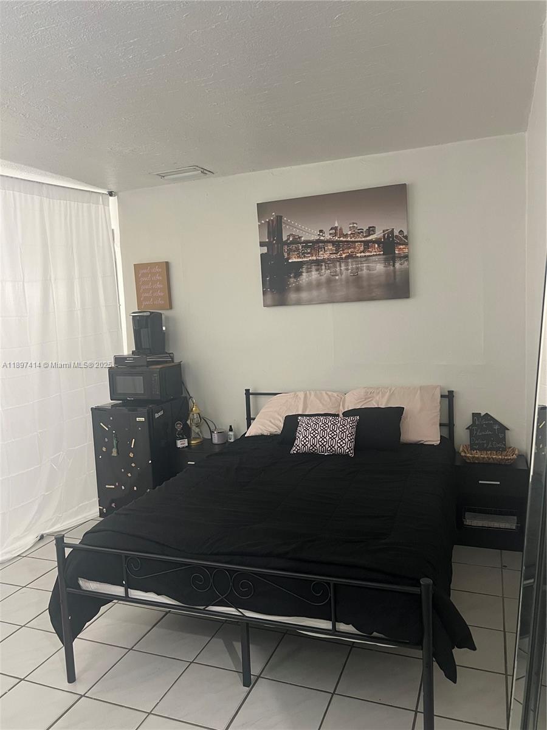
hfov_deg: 53.1
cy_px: 365
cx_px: 274
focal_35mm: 26
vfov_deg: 67.3
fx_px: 548
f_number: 1.5
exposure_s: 1/60
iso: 320
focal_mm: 5.7
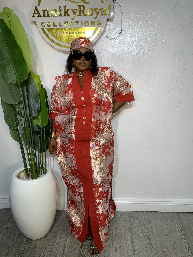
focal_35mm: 26
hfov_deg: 53.1
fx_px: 193
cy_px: 128
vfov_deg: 67.3
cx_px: 96
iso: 25
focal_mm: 4.25
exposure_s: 1/124
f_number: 1.8
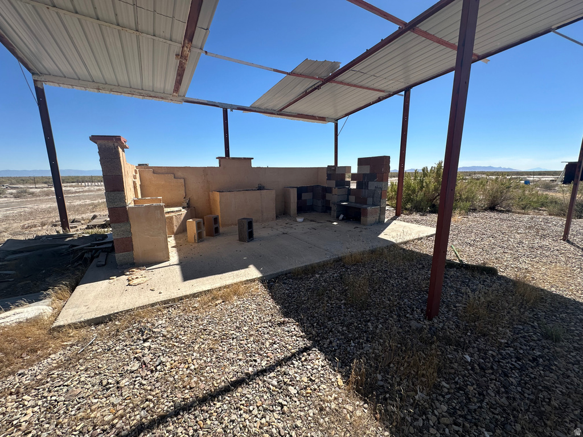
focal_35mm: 14
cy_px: 218
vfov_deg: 85.7
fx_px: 236
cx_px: 292
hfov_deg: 102.1
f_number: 2.2
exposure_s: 1/2212
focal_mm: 2.22
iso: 50
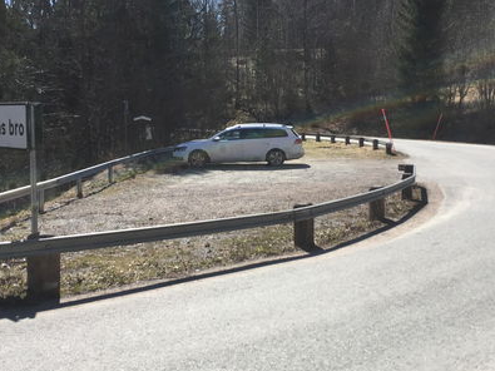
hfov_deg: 40.4
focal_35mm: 47
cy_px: 189
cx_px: 276
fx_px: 672
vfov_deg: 30.9
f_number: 2.2
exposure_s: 1/1570
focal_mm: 4.15
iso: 25
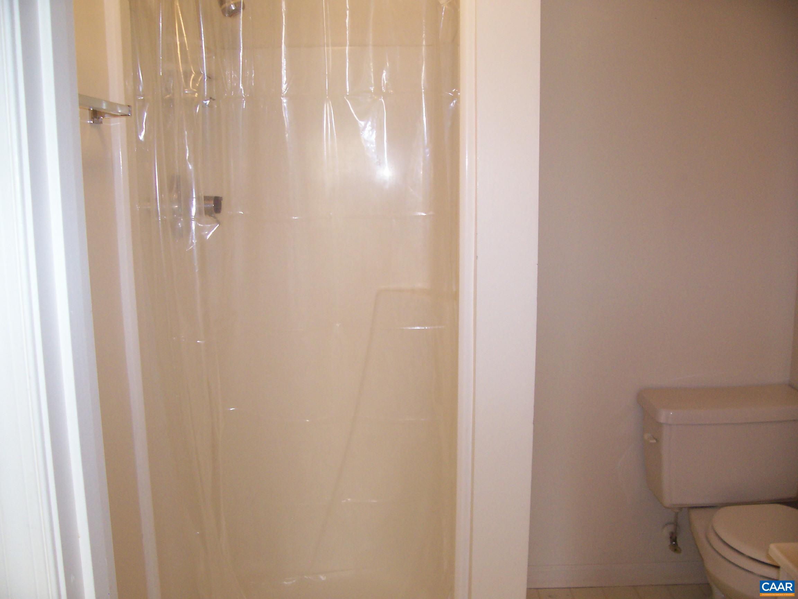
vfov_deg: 41.8
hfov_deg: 54.0
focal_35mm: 34
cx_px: 399
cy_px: 300
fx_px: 784
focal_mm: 5.6
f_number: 2.7
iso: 160
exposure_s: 1/64
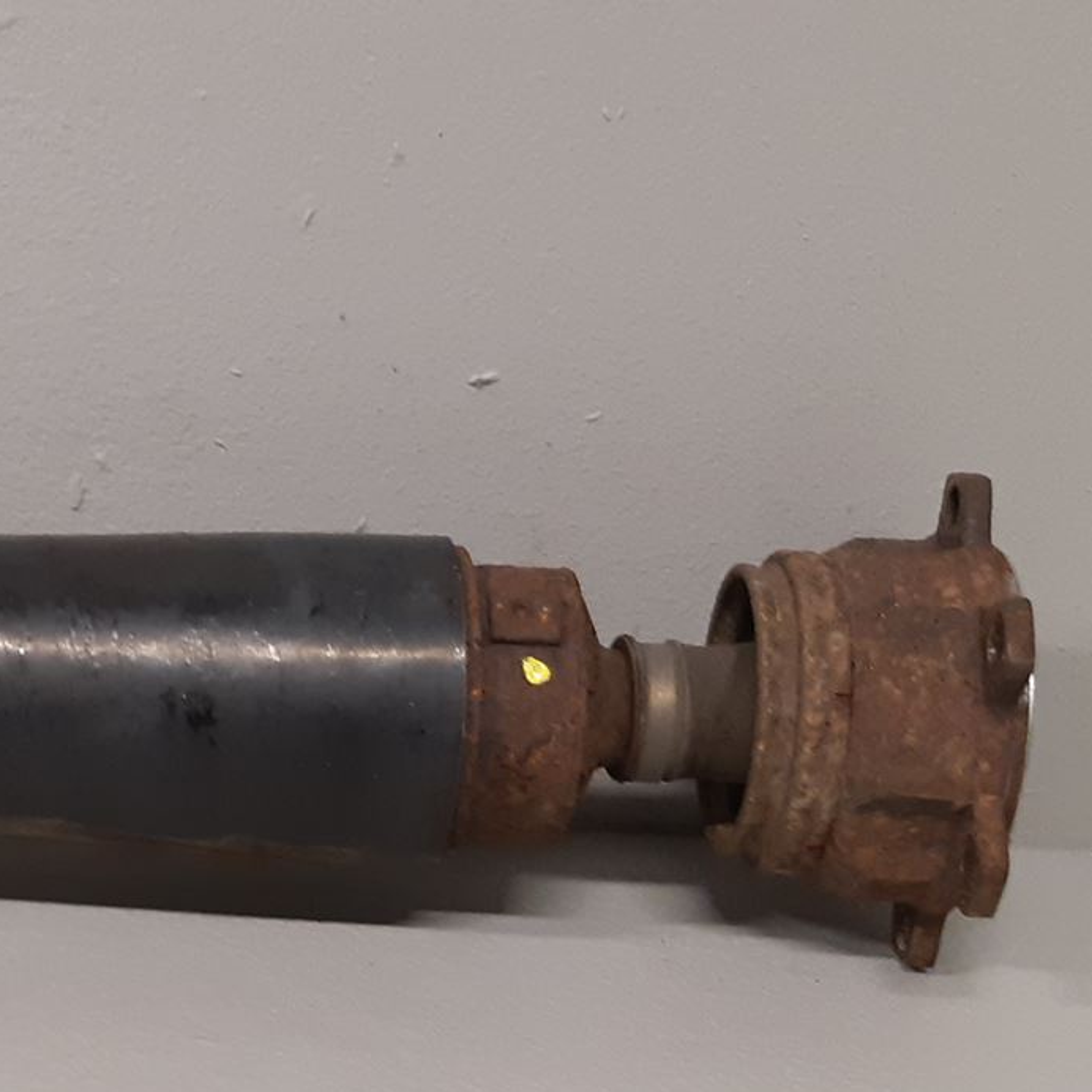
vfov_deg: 25.2
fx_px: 2427
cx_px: -311
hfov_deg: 22.7
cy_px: 732
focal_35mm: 68
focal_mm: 3.93
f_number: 1.7
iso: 160
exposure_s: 1/50
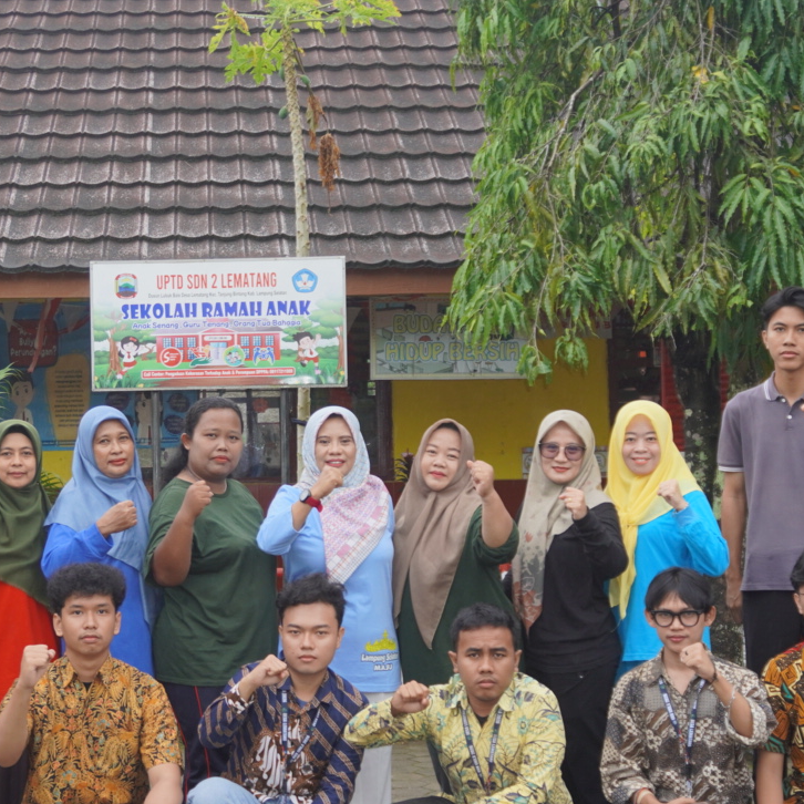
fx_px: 1864
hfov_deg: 24.3
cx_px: 305
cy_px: 464
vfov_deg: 24.3
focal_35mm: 71
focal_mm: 25
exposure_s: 1/160
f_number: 4.5
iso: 160
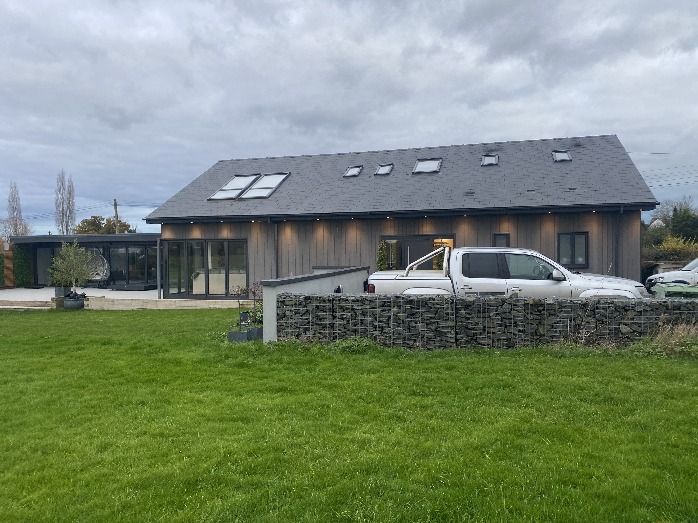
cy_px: 262
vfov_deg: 53.1
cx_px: 349
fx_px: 524
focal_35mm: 26
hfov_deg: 67.3
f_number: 1.8
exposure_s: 1/121
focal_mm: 4.25
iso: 100
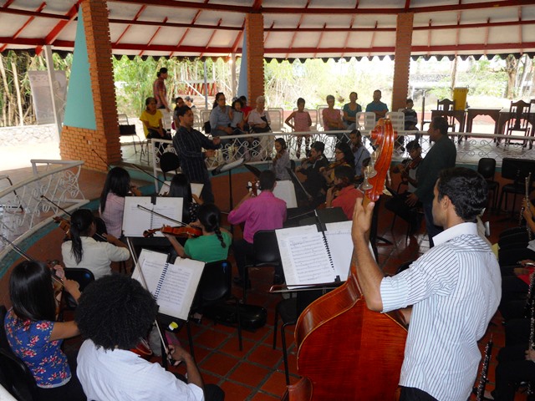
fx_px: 433
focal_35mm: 28
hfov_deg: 63.4
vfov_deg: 49.7
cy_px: 200
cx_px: 268
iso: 160
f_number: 2.7
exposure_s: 1/25
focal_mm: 5
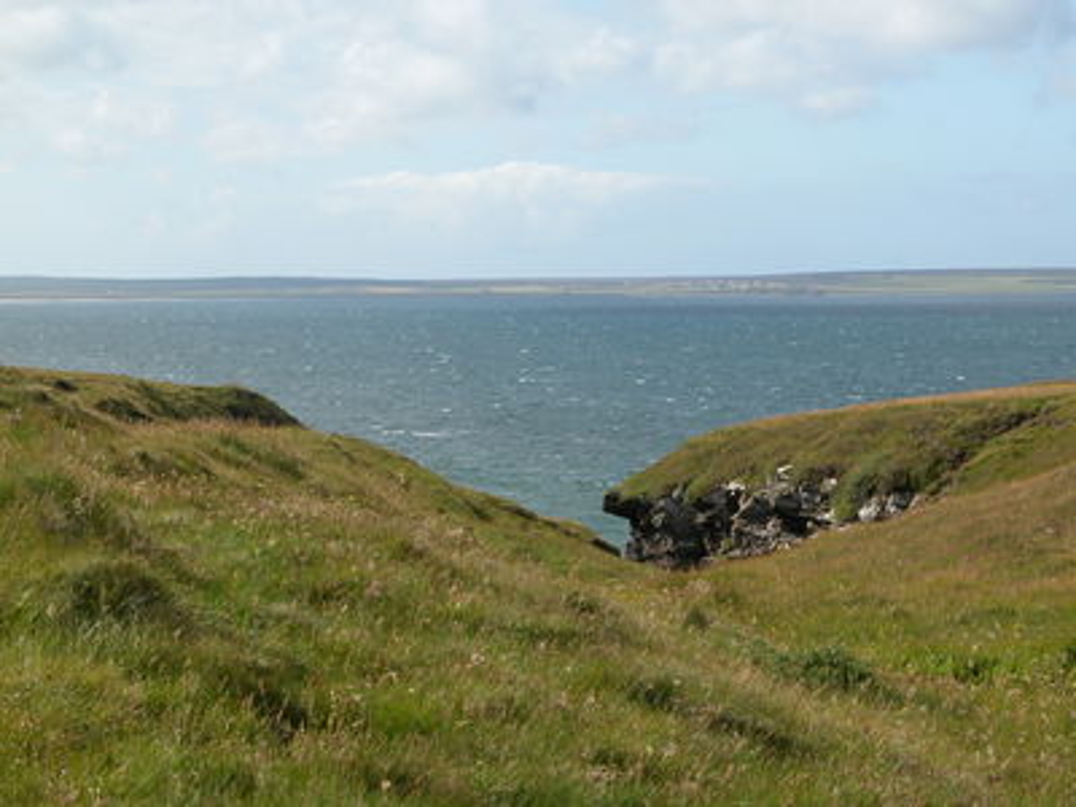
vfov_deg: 14.8
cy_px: 404
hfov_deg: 19.6
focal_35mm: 100
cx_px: 538
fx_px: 3108
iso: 100
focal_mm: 25.4
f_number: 5.8
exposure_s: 1/396
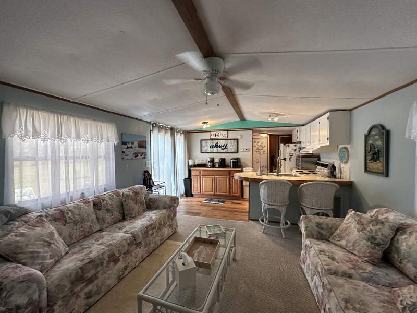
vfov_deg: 85.7
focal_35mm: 14
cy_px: 156
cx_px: 208
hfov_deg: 102.1
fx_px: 169
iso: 200
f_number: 2.2
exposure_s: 1/60
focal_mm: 2.22
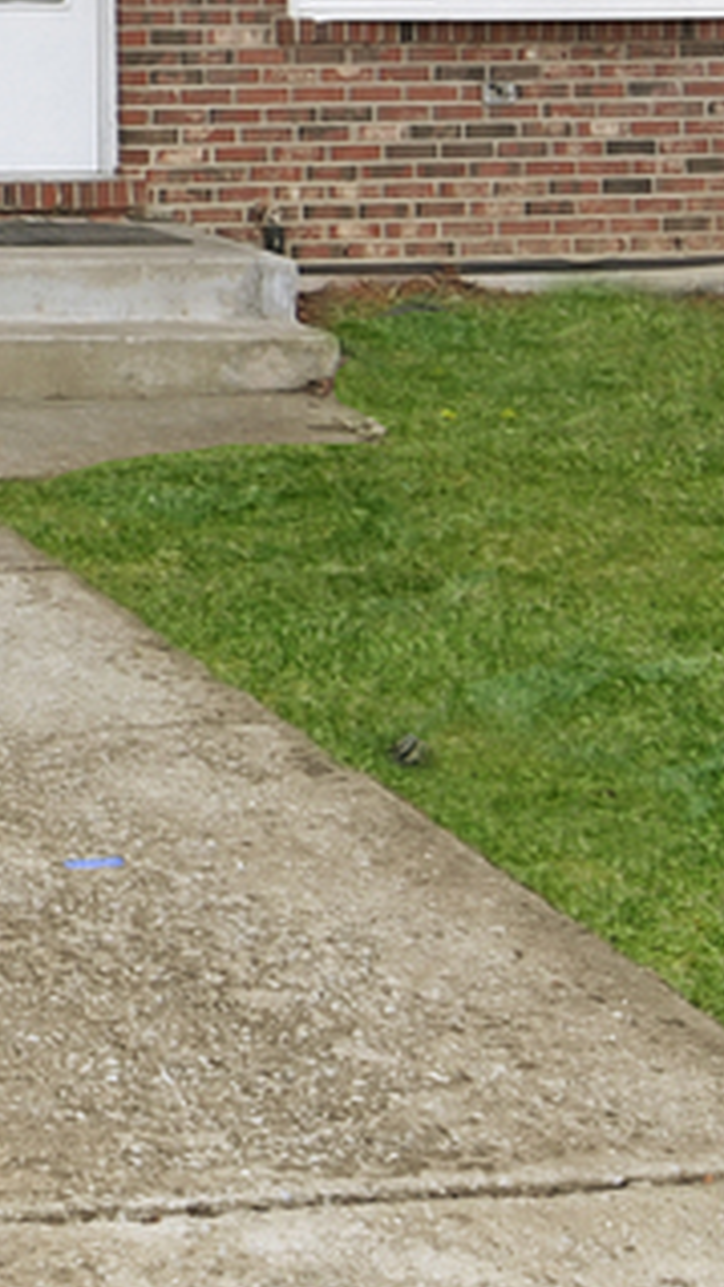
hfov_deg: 13.8
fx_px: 2729
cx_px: -493
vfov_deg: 23.1
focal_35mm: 80
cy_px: -457
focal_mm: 10
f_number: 3.5
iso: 200
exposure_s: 1/200
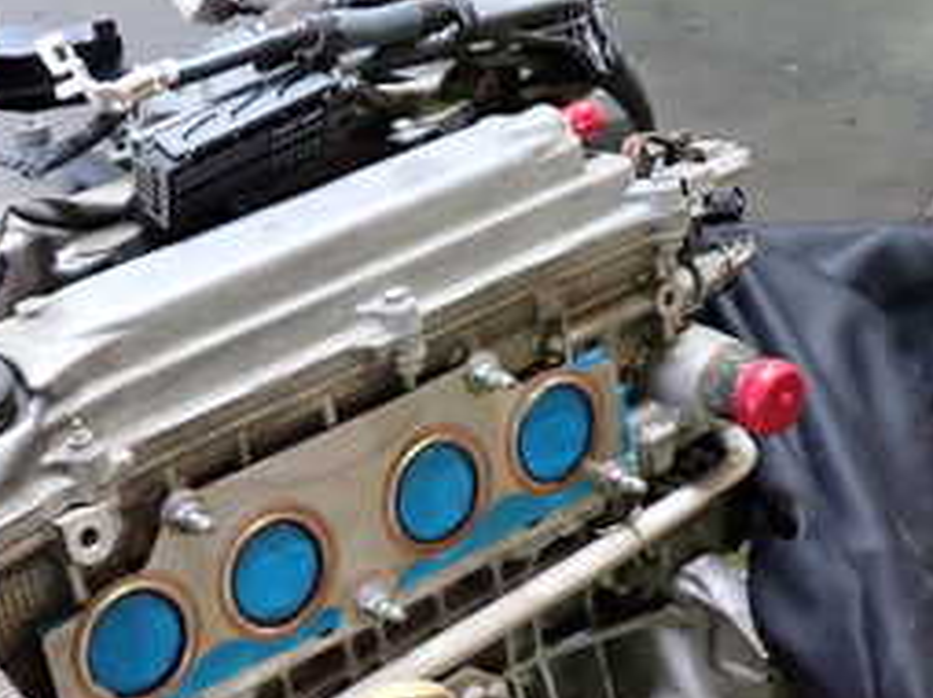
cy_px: 661
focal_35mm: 71
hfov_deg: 27.3
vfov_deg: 20.2
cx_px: 342
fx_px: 1912
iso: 320
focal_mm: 5.4
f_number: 2.3
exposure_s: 1/30
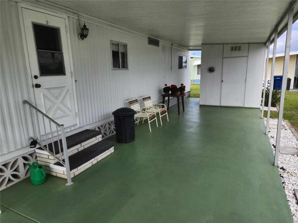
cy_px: 112
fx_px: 198
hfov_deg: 73.9
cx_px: 149
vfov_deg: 58.9
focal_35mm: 23
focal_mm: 6.4
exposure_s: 1/465
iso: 12
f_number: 1.8
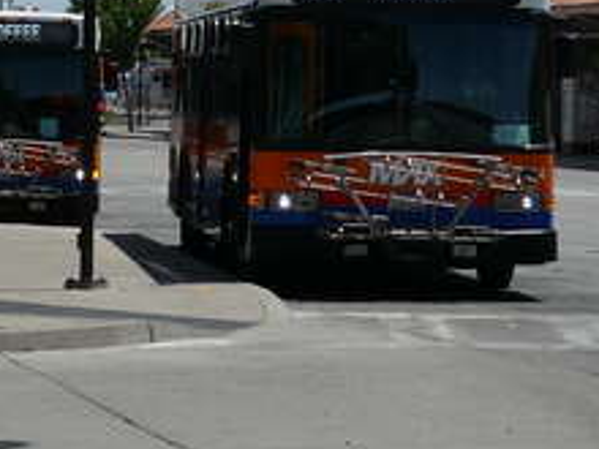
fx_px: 3392
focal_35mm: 196
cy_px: -30
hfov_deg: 10.1
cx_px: 389
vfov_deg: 7.5
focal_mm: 9.6
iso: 80
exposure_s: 1/1000
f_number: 4.5
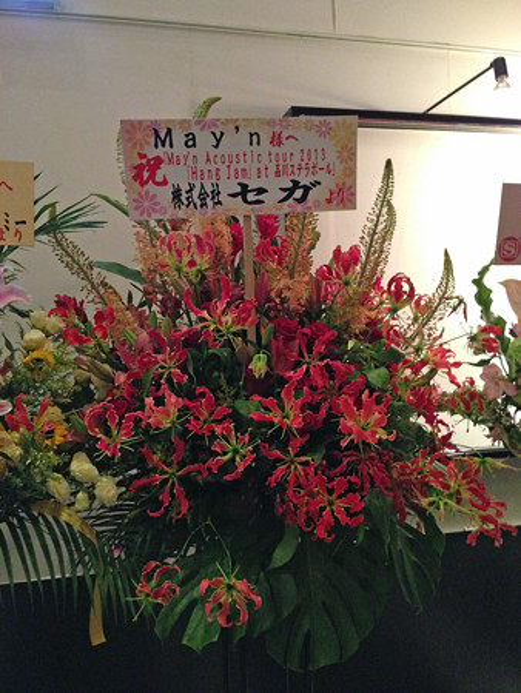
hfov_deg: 43.0
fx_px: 662
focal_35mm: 33
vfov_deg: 55.3
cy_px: 346
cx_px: 260
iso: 640
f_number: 2.4
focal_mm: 4.13
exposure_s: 1/15
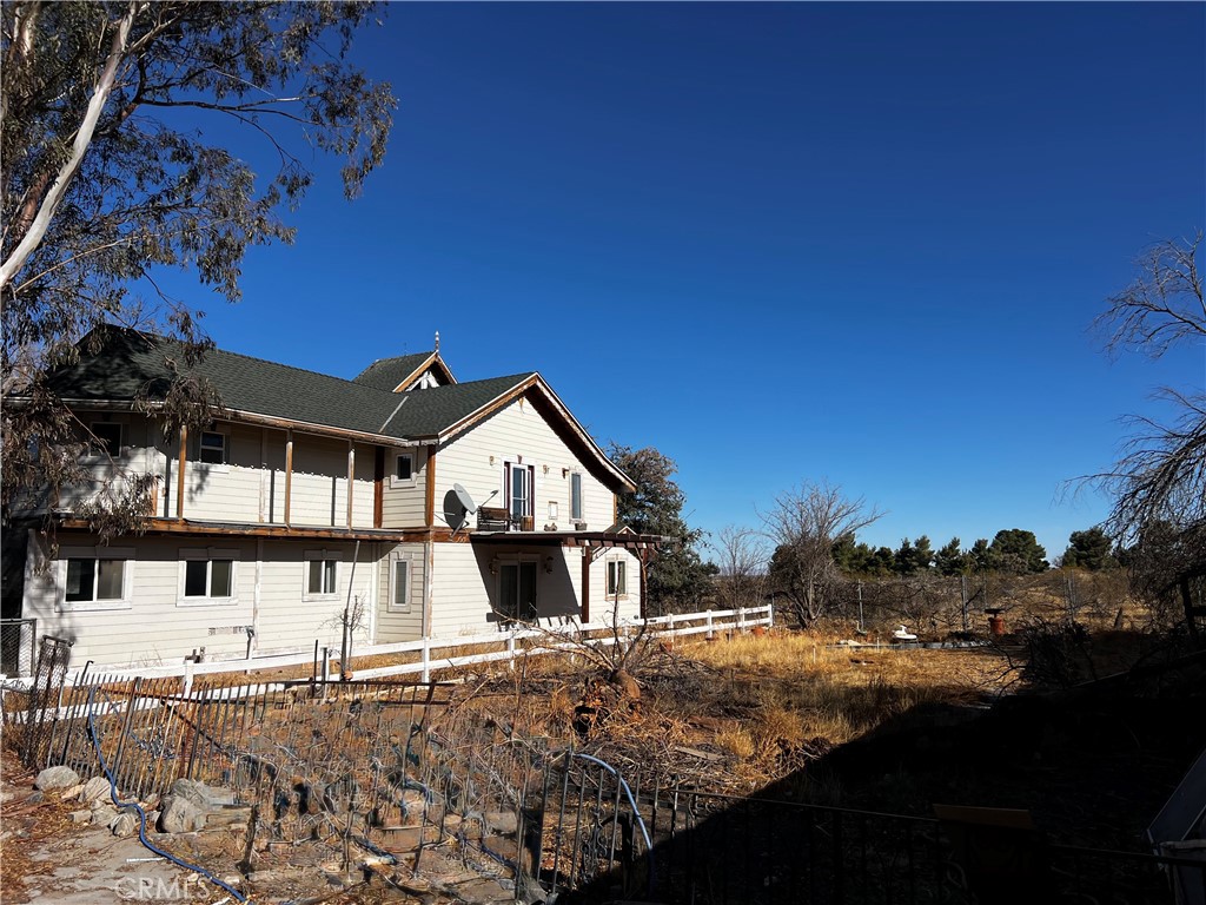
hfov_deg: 67.3
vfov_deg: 53.1
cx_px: 603
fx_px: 906
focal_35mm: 26
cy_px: 452
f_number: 1.5
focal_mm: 5.7
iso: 50
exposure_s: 1/7463
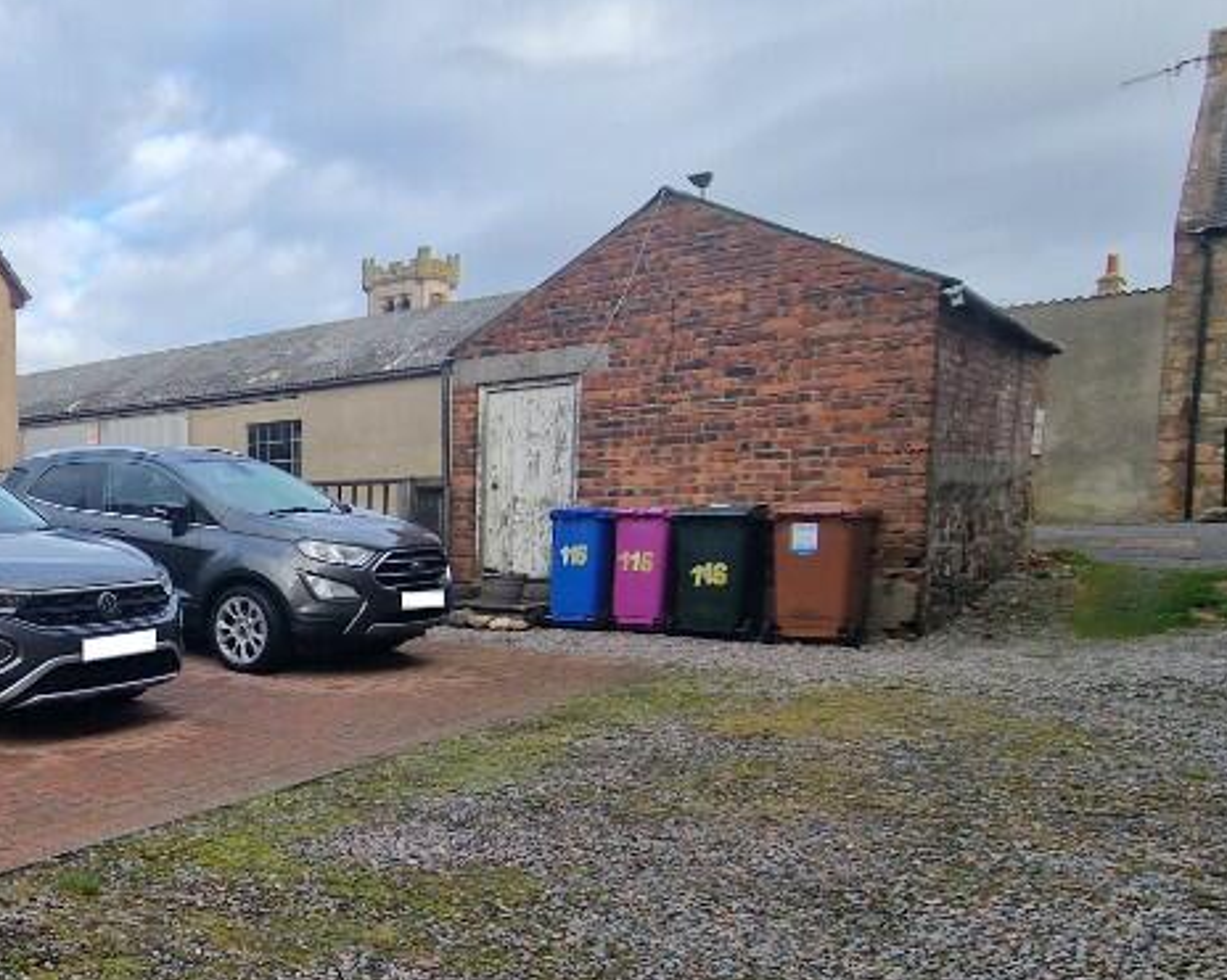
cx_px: -26
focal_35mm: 28
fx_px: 1017
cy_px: 655
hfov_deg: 49.5
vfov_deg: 50.6
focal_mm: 2.2
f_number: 2.2
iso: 50
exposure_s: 1/564
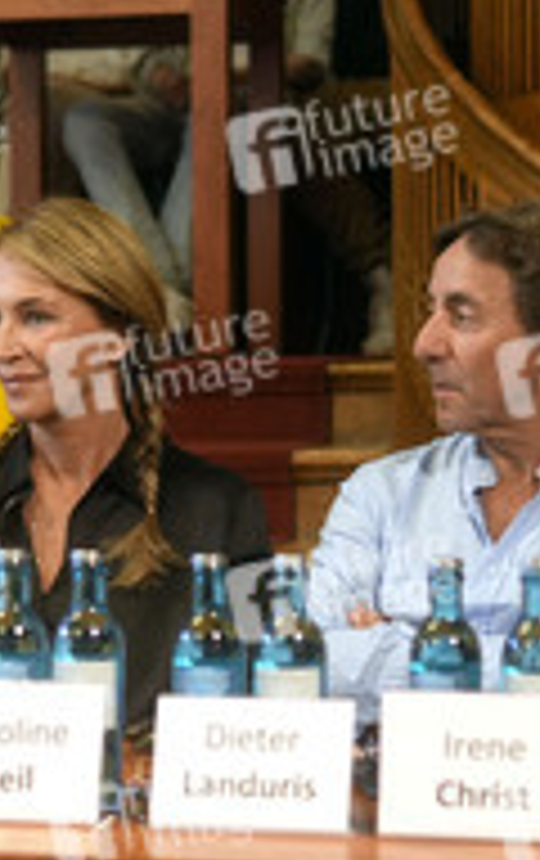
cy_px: 477
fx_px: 2534
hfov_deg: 12.2
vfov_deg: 19.2
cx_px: 223
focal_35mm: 108
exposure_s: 1/200
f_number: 2
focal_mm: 30
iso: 640
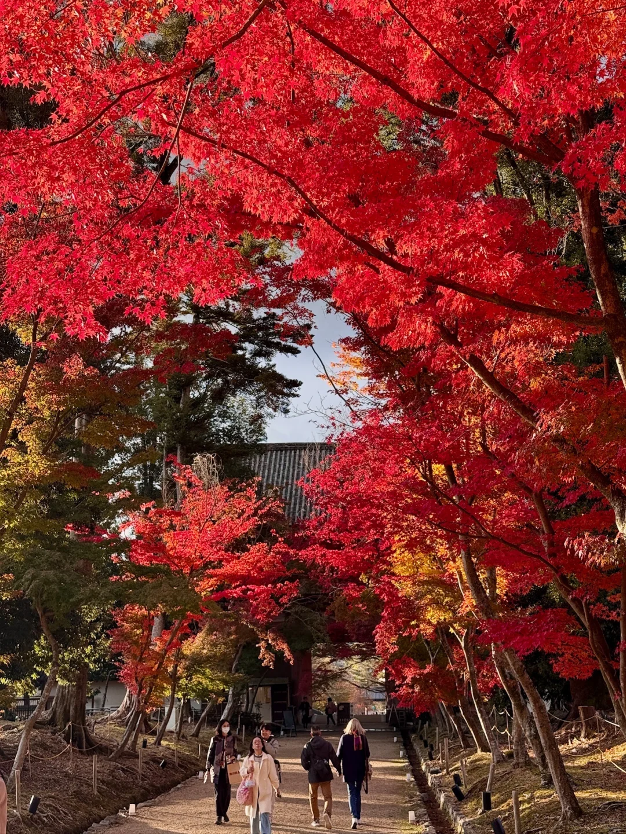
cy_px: 417
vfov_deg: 39.7
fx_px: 1157
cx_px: 313
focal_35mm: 48
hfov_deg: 30.3
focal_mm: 6.76
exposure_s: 1/541
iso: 64
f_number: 1.78
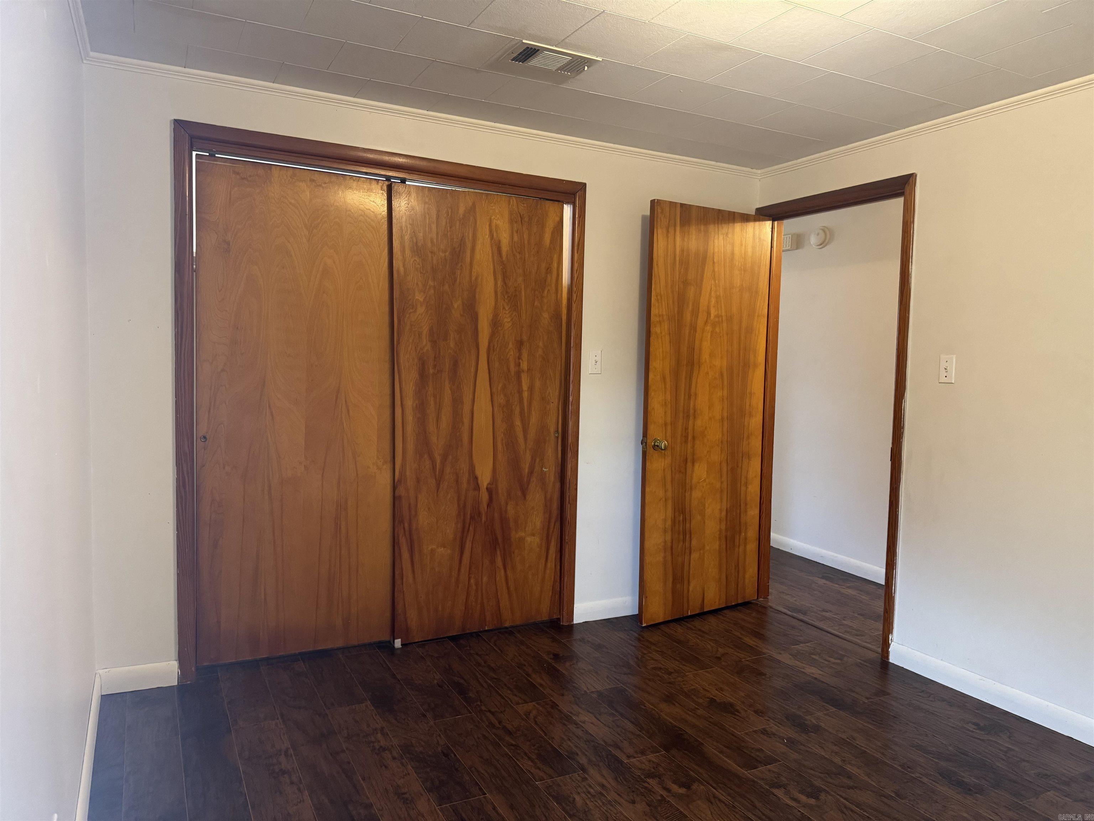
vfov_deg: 56.8
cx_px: 547
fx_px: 758
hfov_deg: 71.6
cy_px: 410
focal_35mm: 24
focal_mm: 6.76
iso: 400
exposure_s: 1/60
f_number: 1.78
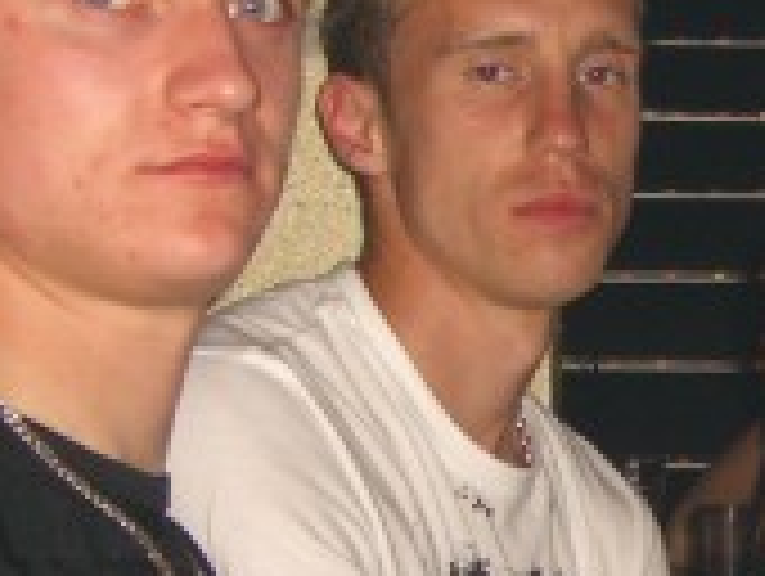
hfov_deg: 14.3
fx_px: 2966
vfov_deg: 11.0
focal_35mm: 134
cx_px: 873
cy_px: 531
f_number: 2.8
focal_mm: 7.9
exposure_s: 1/60
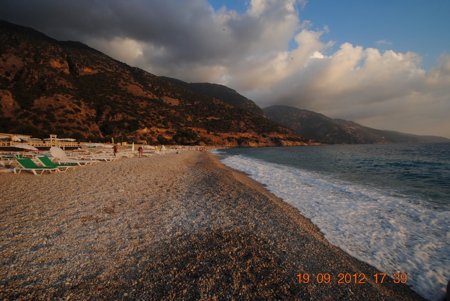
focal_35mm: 15
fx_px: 188
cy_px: 150
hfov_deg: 100.3
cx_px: 225
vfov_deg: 77.5
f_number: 5.6
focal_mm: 10
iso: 100
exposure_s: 1/200
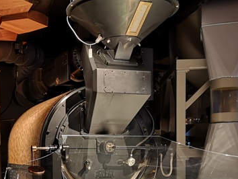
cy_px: 164
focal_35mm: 61
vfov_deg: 23.4
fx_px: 420
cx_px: 67
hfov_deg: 31.2
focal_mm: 3.95
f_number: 1.8
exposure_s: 1/33.3
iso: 320
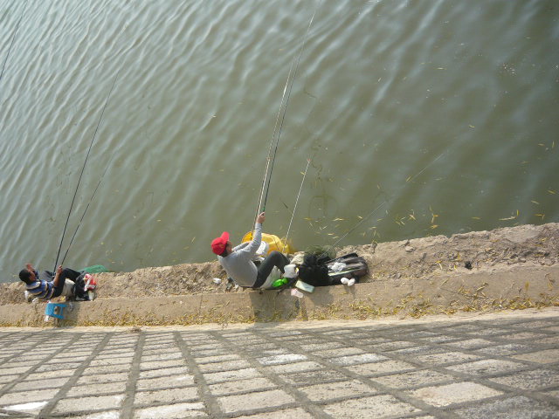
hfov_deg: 55.4
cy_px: 210
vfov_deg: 42.9
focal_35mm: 33
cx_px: 280
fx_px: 533
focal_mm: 5.5
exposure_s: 1/800
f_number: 2.8
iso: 100
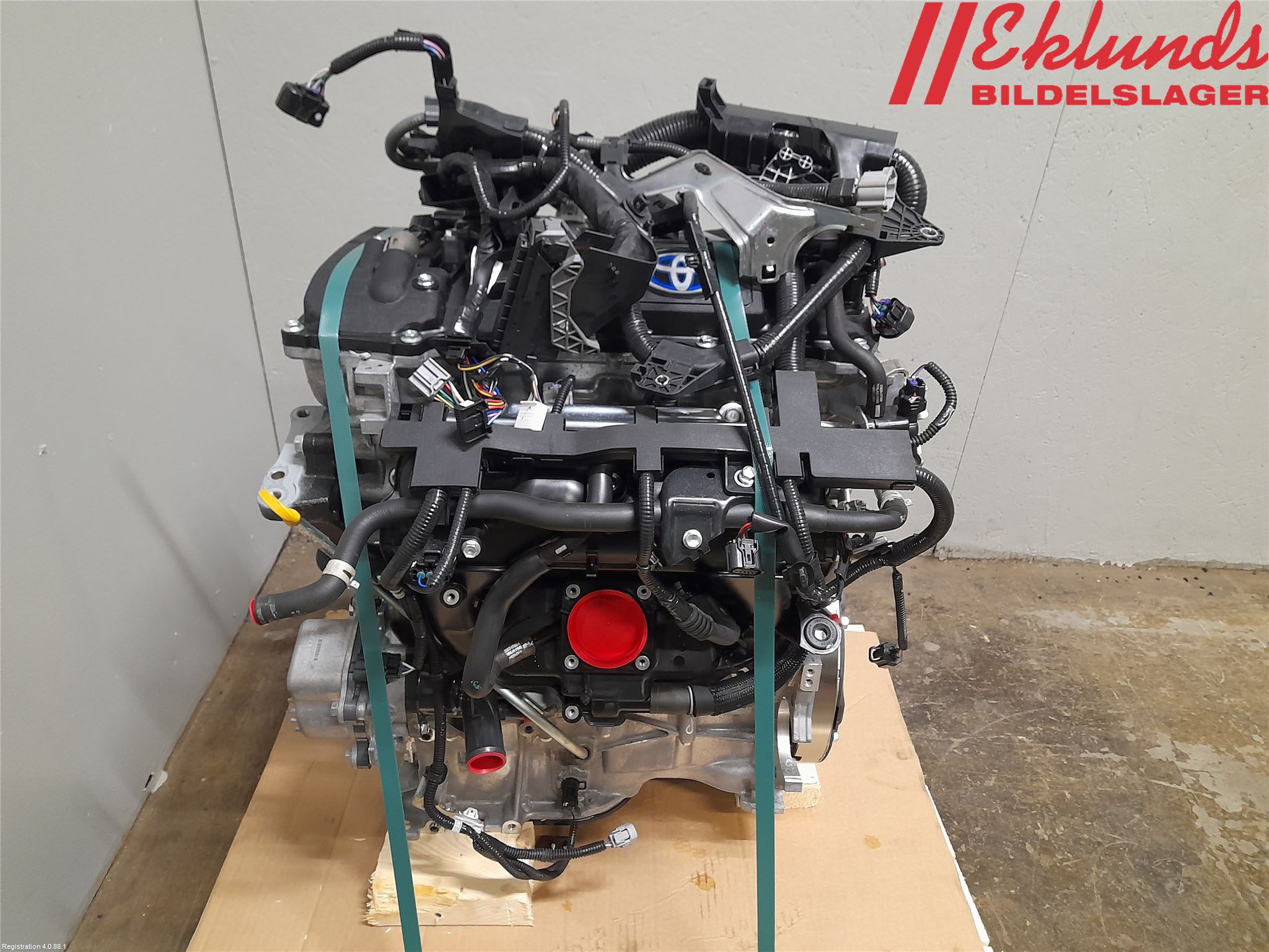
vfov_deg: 54.9
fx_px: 916
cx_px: 634
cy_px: 476
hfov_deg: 69.4
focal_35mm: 25
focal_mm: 4.6
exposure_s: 1/50
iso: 400
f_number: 2
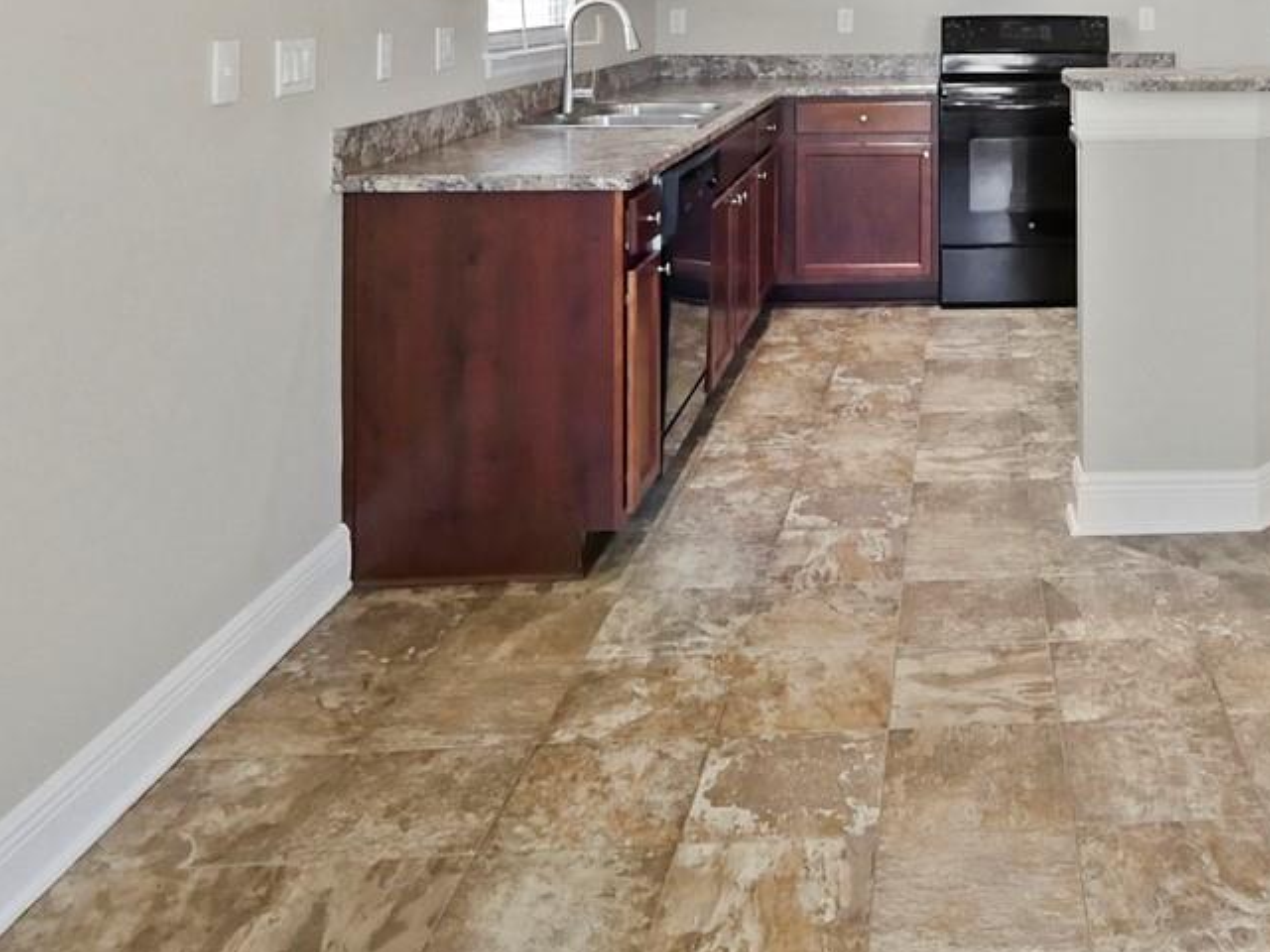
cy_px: -5
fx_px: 1284
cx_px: 1075
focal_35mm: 35
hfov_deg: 48.6
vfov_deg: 36.5
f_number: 4
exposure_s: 1/60
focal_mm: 7
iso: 640
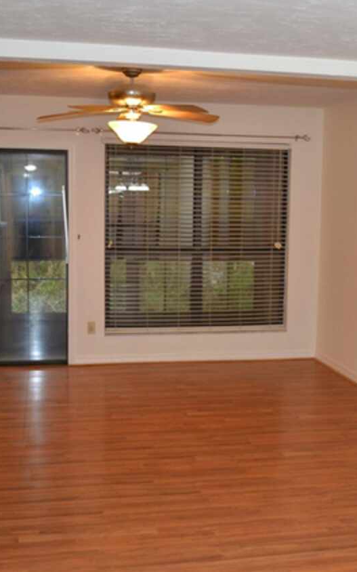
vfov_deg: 39.6
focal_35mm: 51
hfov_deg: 25.3
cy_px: 284
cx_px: 213
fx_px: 794
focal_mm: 22
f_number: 3.8
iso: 720
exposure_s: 1/60
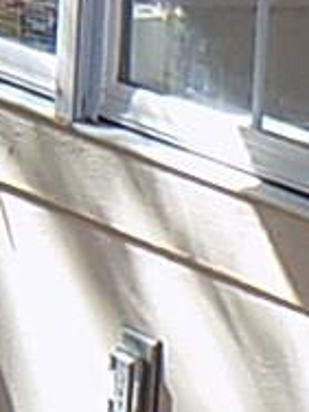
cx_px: -1172
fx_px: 4154
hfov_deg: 3.9
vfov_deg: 5.6
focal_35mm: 349
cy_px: -208
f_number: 3.6
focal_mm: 7.3
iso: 140
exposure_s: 1/30
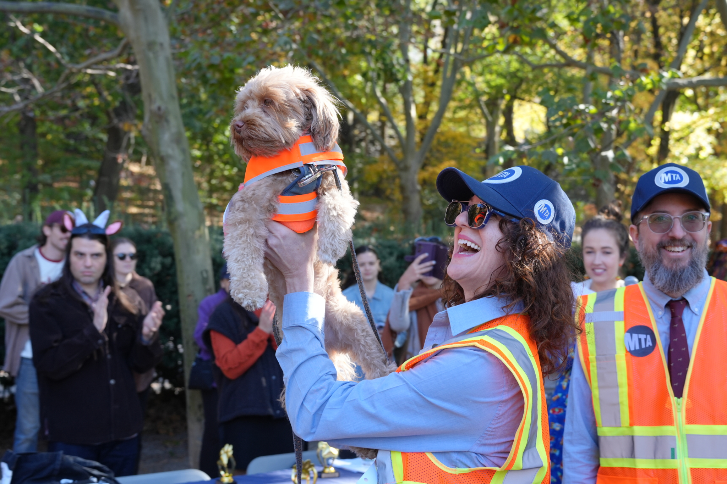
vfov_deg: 31.9
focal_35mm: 42
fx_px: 848
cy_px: 242
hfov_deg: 46.4
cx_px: 364
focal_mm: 28
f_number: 4
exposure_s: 1/160
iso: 200
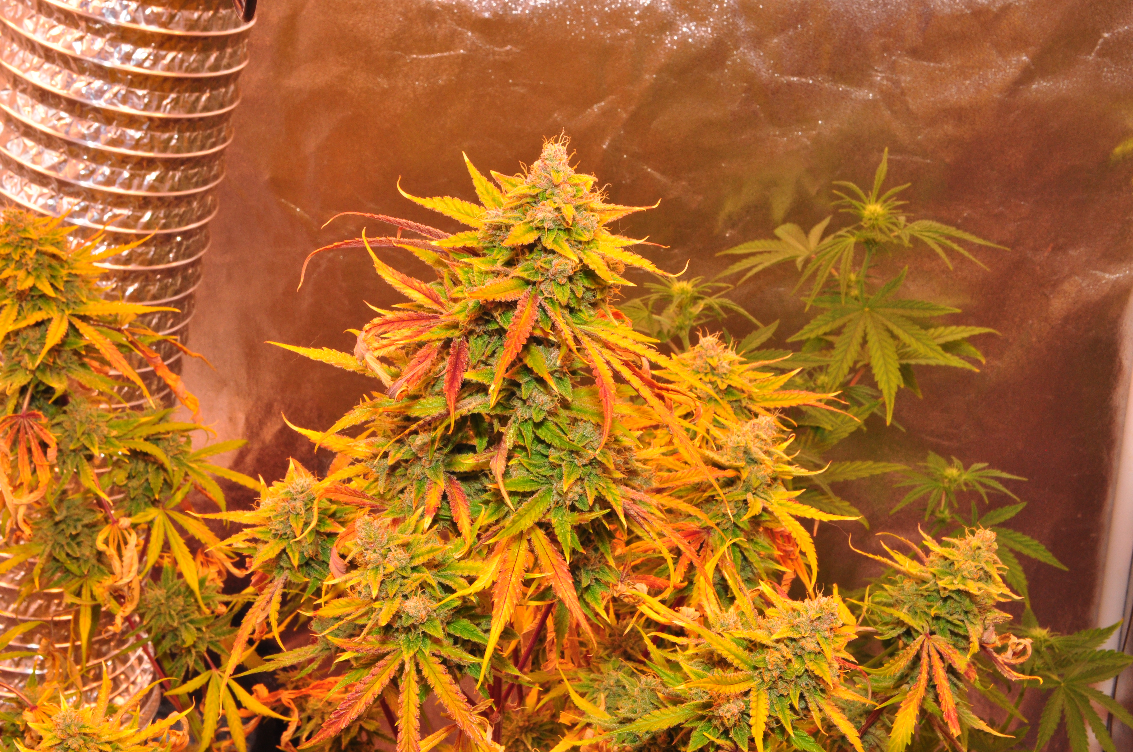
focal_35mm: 52
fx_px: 1650
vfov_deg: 25.7
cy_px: 376
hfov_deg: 37.9
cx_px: 566
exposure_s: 1/125
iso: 400
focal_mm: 35
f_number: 16
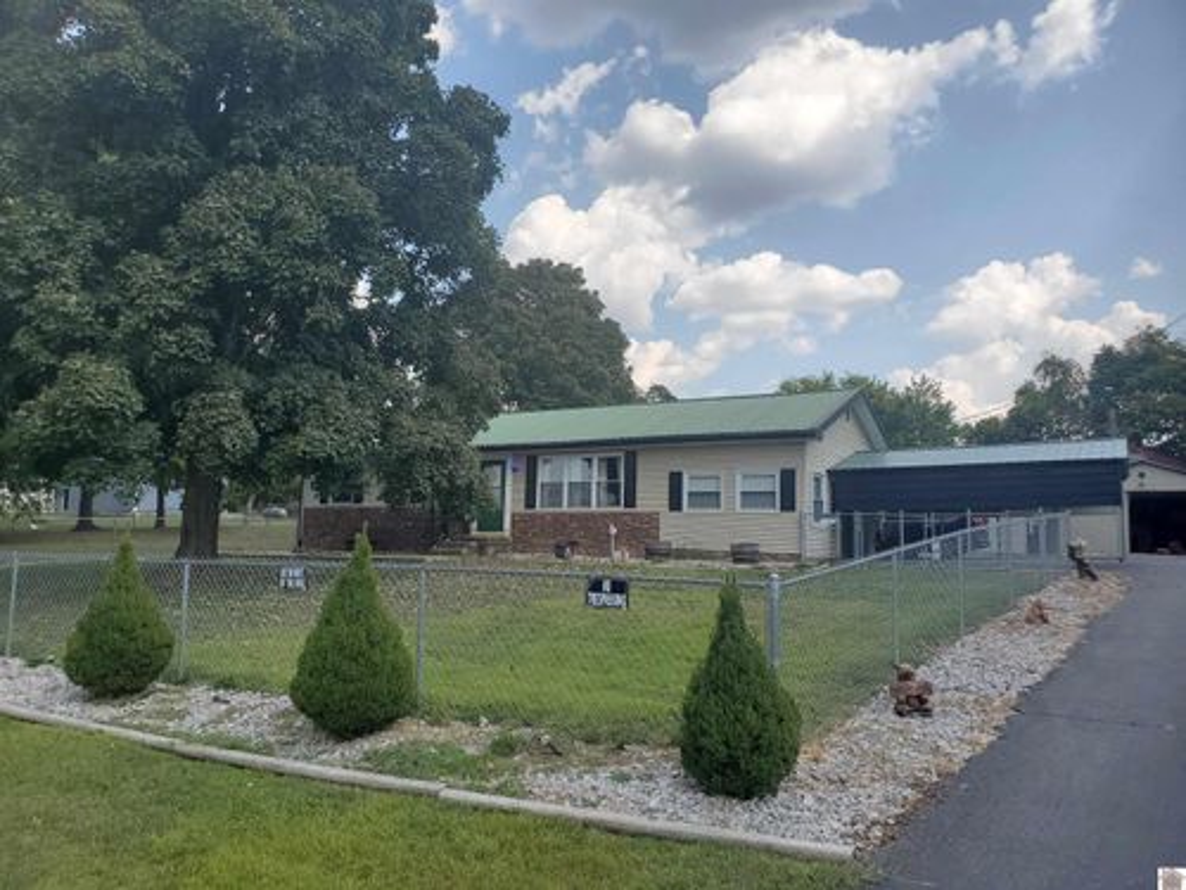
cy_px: 445
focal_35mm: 26
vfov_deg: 53.1
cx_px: 593
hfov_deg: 67.3
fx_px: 891
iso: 50
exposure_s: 1/1222
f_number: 2.4
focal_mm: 4.3
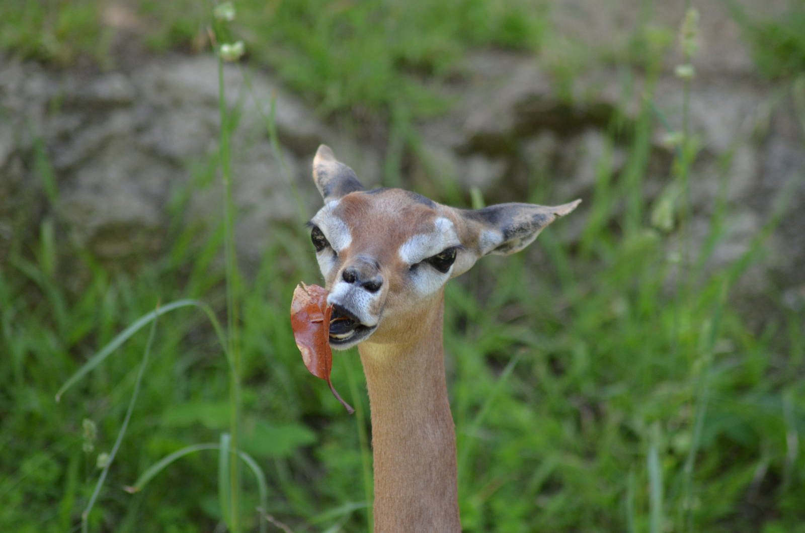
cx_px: 402
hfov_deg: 5.5
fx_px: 8369
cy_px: 266
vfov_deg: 3.7
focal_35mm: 375
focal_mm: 250
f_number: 5
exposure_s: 1/500
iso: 1000
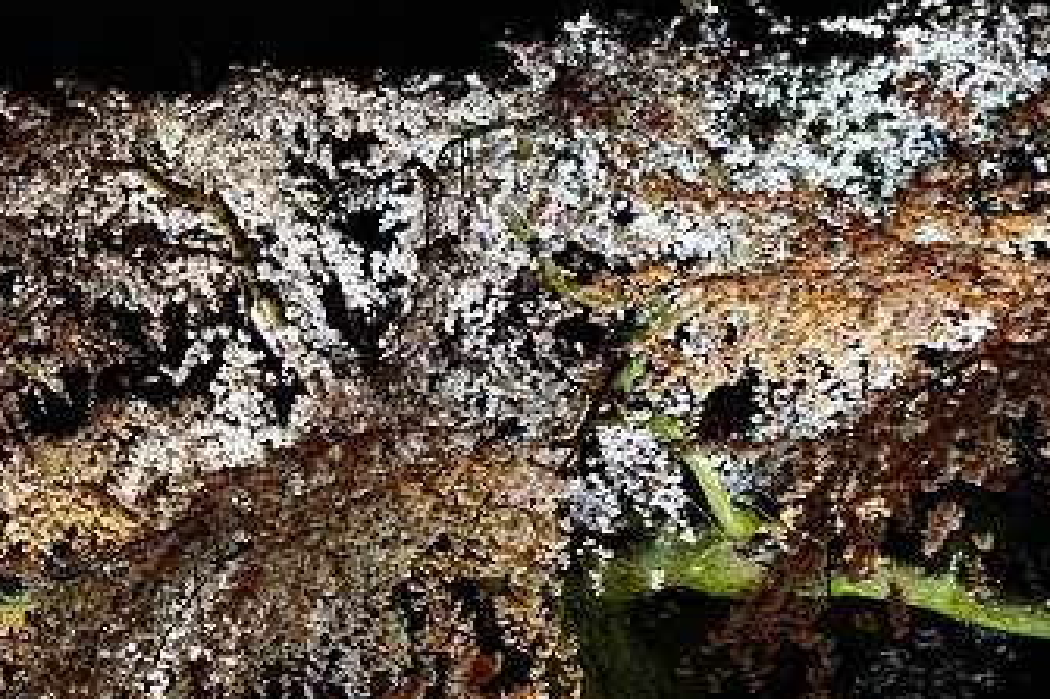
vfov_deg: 19.1
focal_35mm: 71
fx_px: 2070
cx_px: 110
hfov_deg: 27.5
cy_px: 429
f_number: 2.8
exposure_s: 1/4
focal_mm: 24
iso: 200
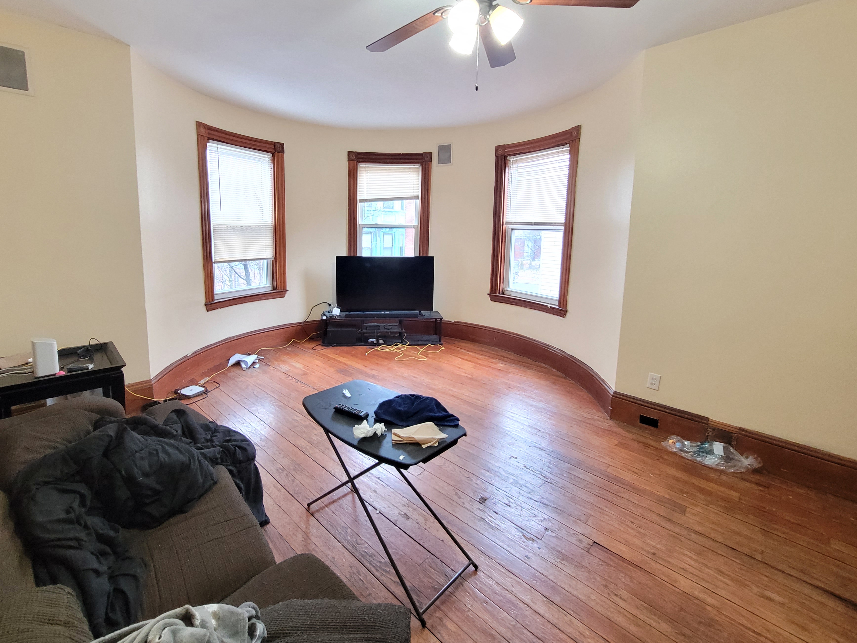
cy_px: 285
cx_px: 379
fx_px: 371
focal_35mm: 15
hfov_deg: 97.7
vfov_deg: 81.4
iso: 500
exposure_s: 1/29
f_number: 2.2
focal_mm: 1.74
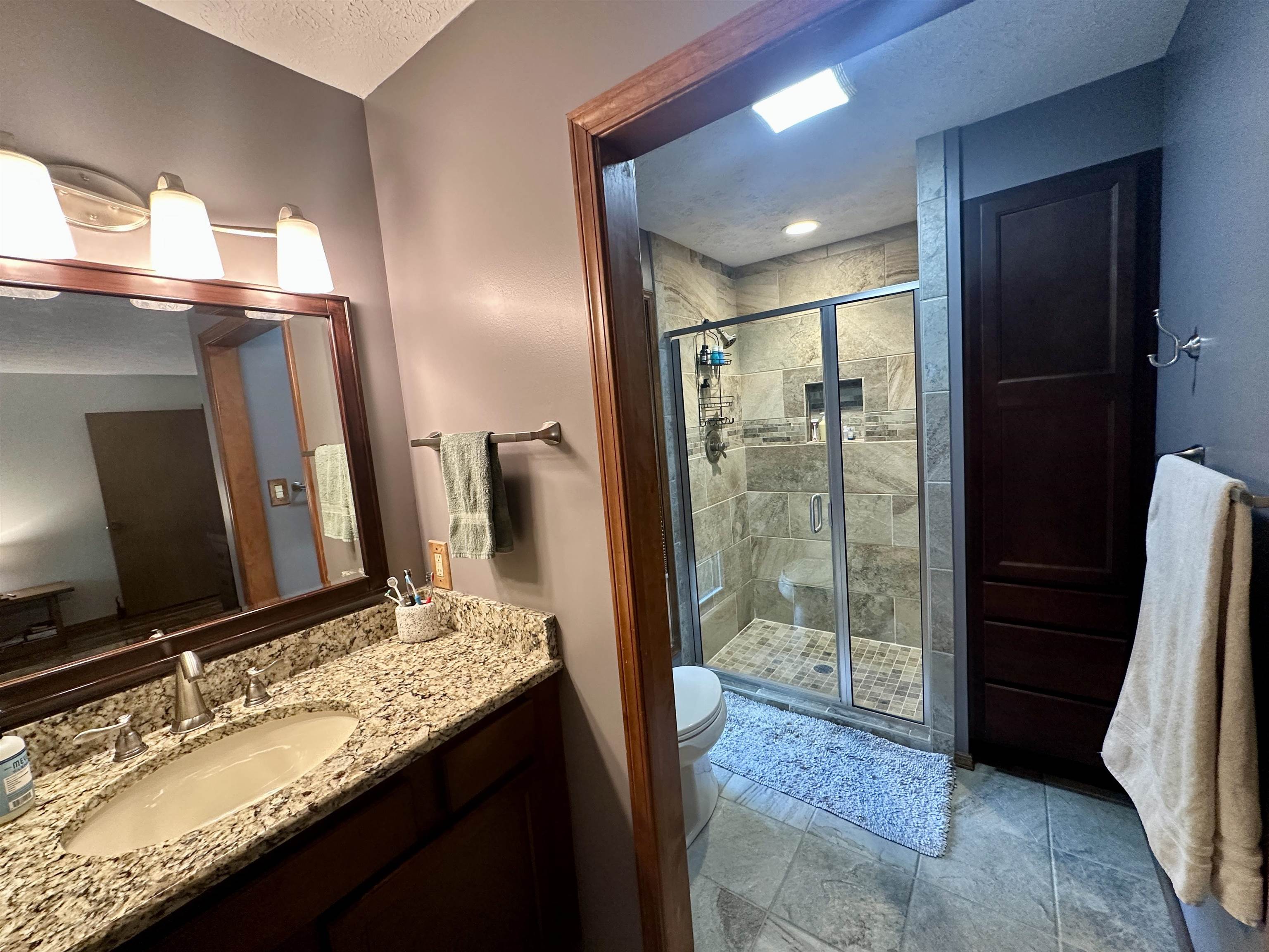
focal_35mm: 14
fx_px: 513
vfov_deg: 85.7
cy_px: 476
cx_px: 634
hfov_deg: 102.1
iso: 250
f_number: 2.2
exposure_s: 1/60
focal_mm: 2.22
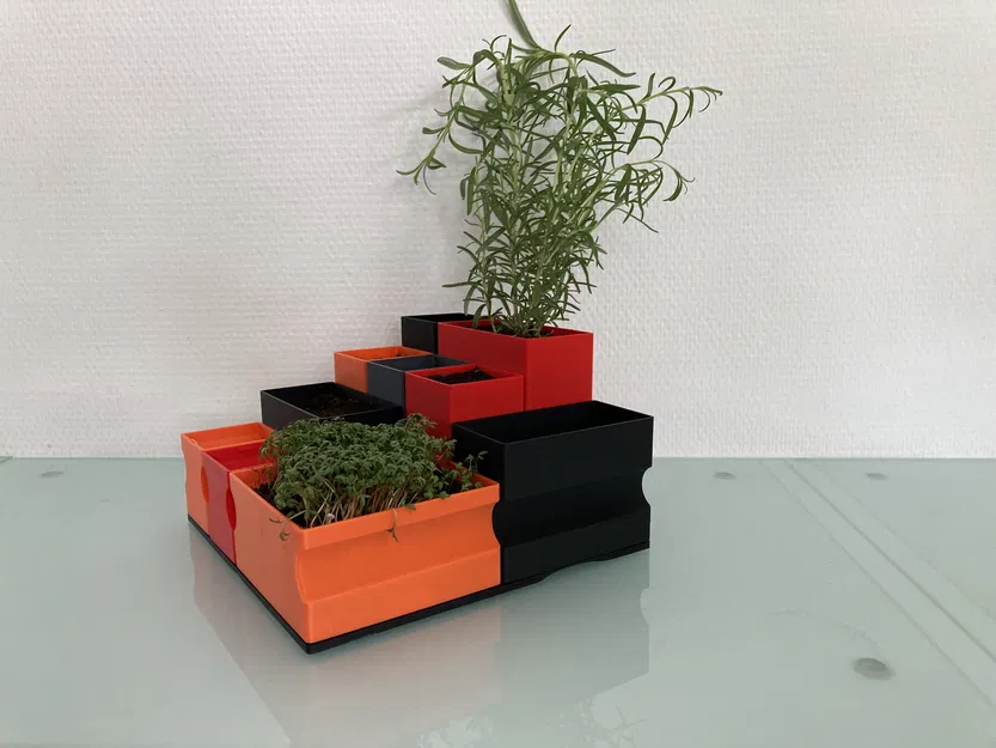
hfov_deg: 63.4
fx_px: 806
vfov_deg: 49.8
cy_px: 374
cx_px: 498
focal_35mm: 28
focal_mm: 3.99
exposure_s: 1/72
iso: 80
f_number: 1.8
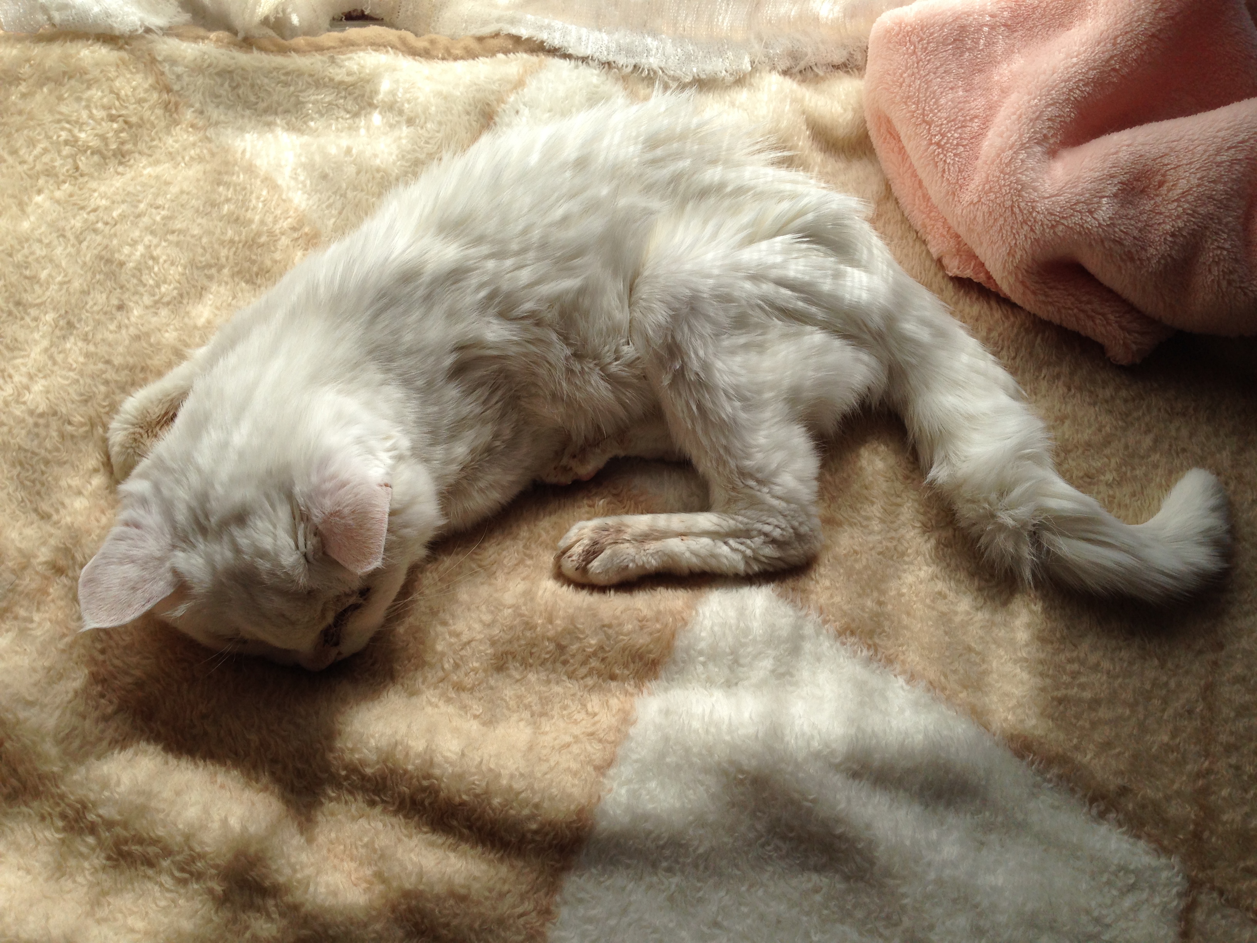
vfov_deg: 42.9
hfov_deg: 55.4
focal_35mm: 33
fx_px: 1198
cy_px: 472
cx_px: 628
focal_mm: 4.12
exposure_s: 1/577
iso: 50
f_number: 2.4
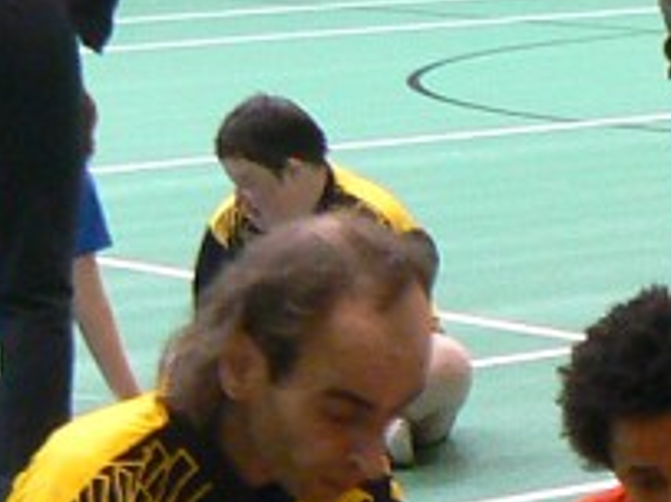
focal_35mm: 213
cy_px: 713
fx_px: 4126
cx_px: 1054
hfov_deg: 9.0
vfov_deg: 6.9
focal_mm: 6
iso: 200
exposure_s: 1/30
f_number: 2.8
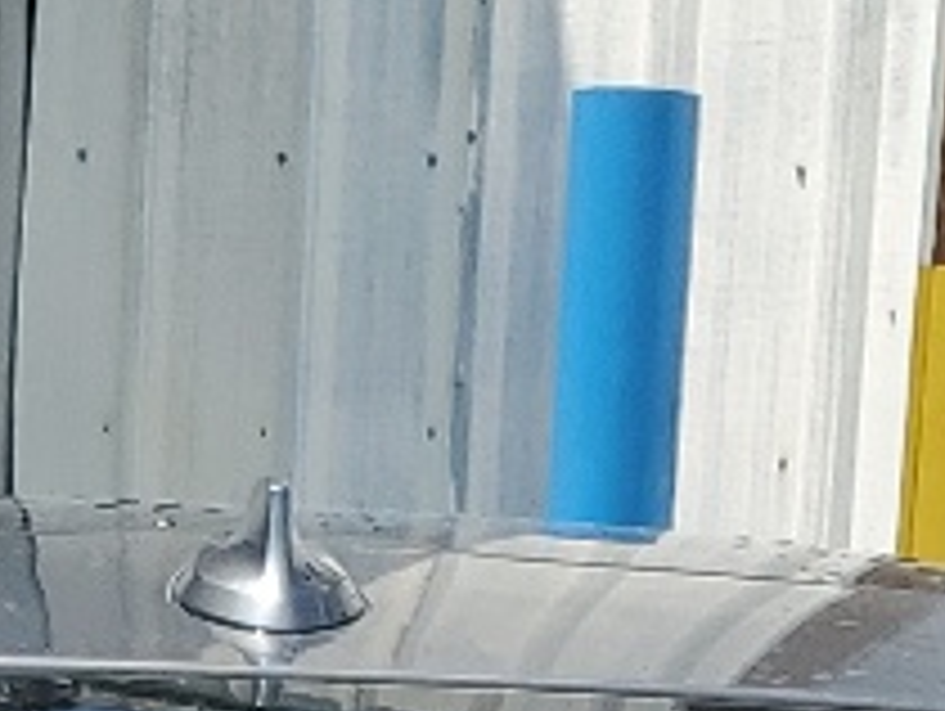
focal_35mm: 198
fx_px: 5411
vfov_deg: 6.6
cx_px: 306
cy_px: 2322
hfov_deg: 10.0
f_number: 1.5
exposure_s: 1/2500
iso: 50
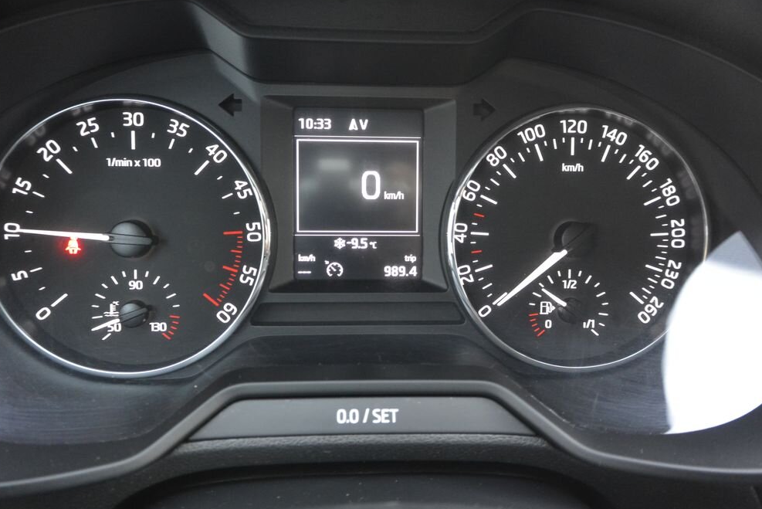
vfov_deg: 46.4
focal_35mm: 28
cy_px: 253
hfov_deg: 65.4
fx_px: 593
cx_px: 384
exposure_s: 1/40
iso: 800
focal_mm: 10
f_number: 3.5
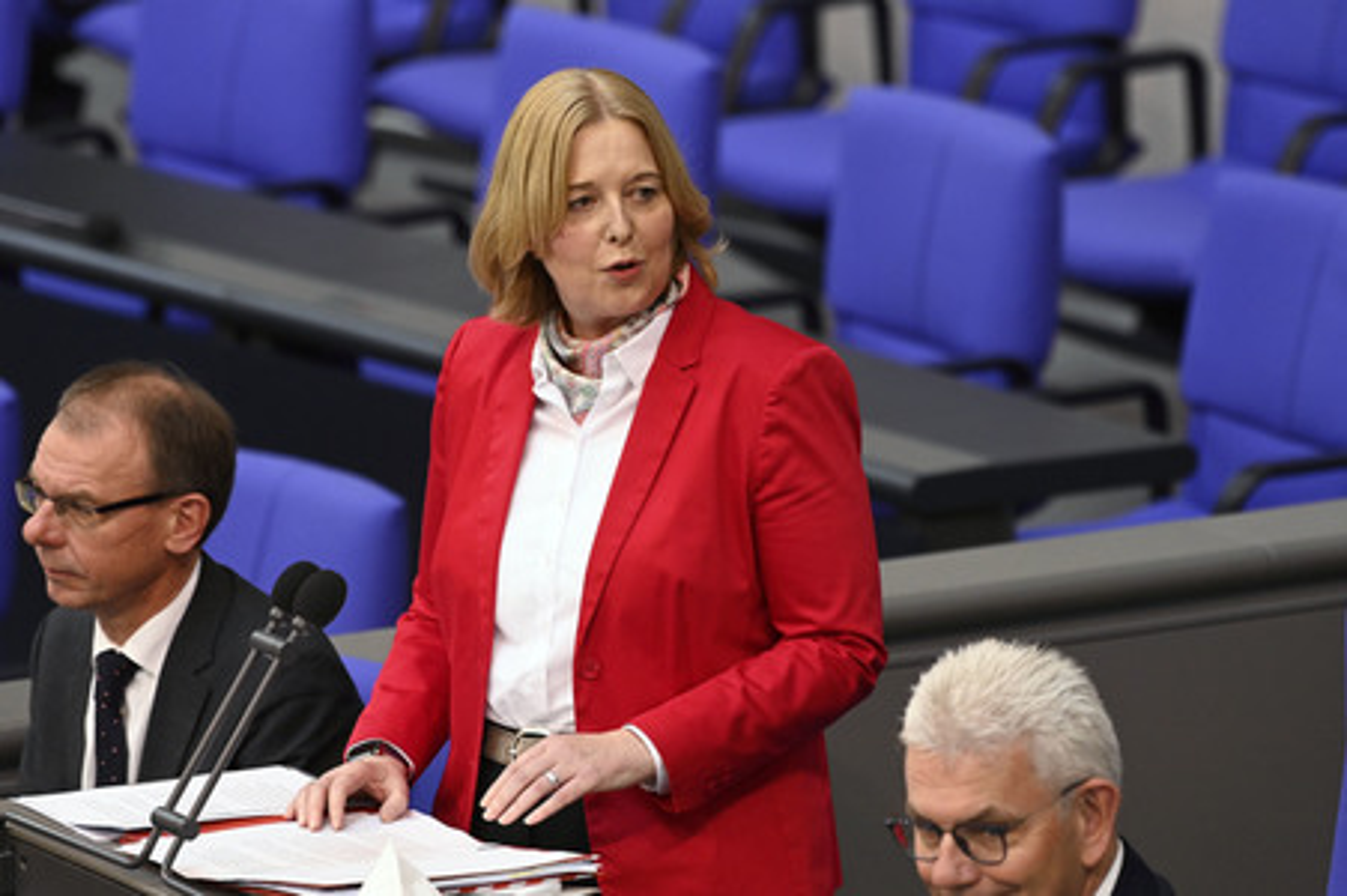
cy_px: 448
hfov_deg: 5.4
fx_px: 14208
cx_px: 674
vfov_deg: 3.6
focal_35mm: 380
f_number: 5.6
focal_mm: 380
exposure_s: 1/250
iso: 6400
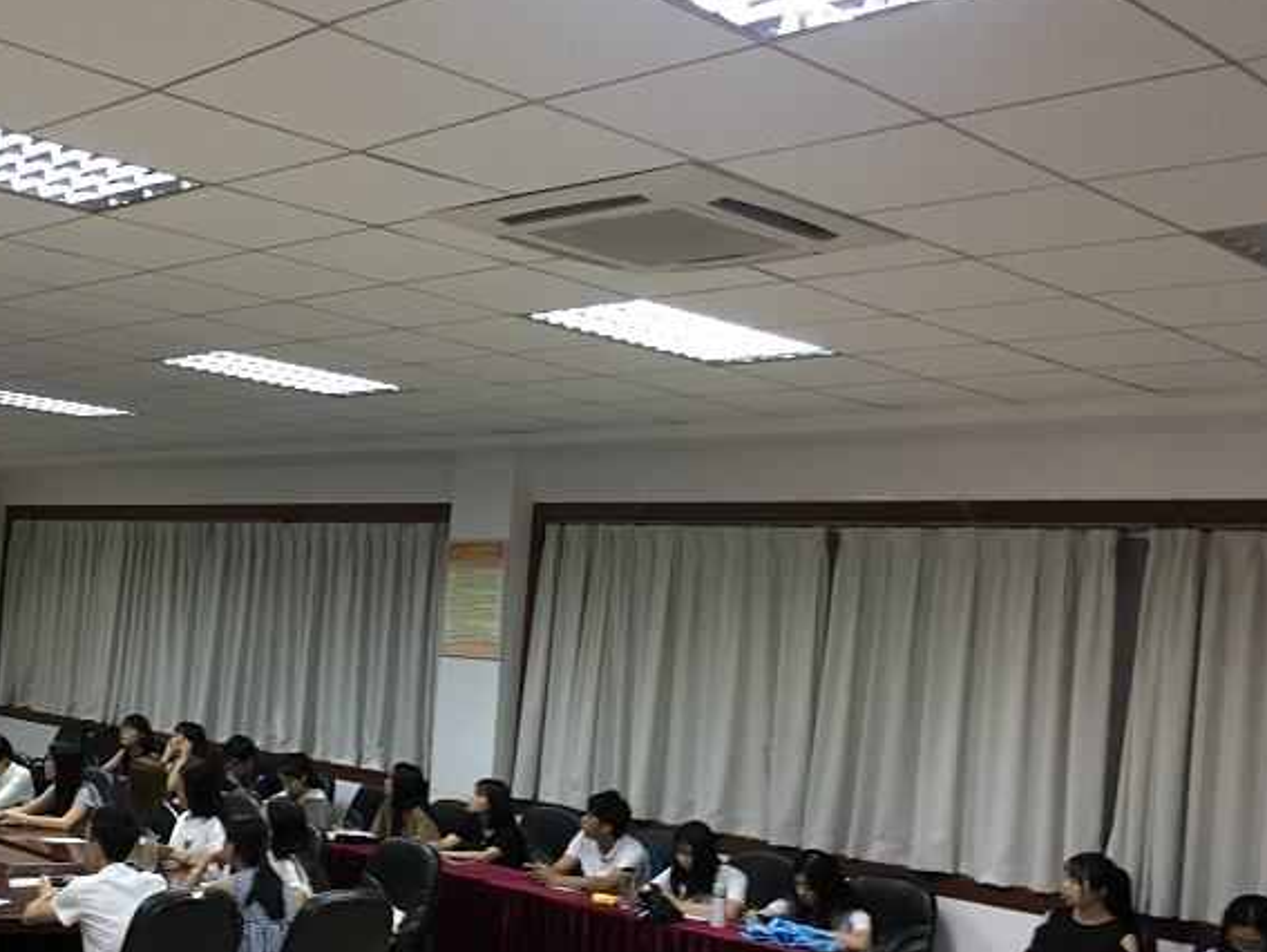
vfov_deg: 31.4
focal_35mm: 46
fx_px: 1685
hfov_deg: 39.9
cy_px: 598
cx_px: 299
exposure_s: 1/33
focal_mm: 4.15
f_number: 2.2
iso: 160
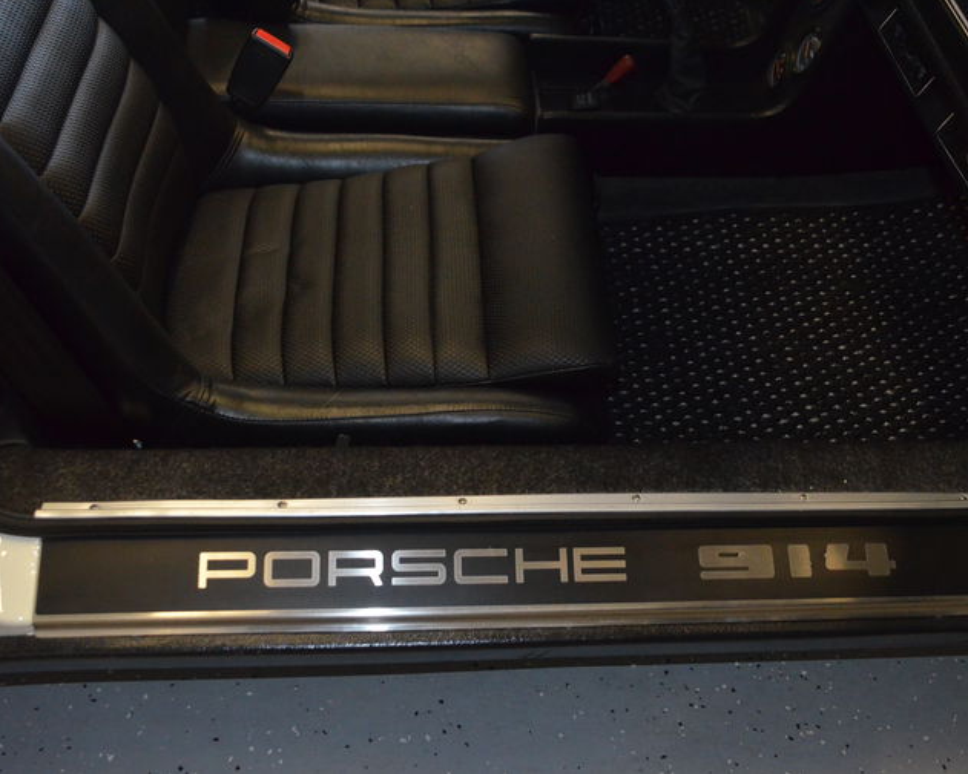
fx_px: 1175
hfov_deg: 44.7
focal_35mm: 41
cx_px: 528
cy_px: 386
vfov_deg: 36.5
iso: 3200
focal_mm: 24
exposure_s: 1/60
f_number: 3.8
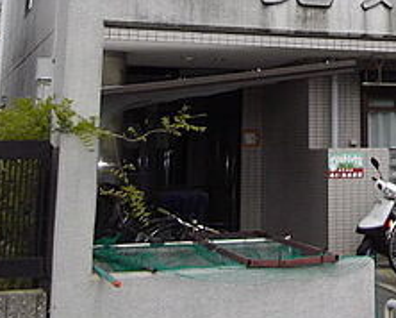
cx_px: 408
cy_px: -73
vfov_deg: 19.0
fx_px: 892
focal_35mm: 76
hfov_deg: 23.8
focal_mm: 4.9
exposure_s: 1/640
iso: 108
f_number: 3.2
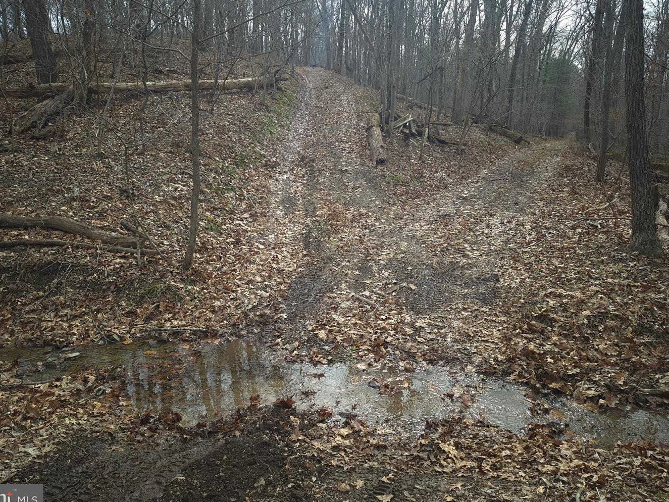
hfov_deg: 69.3
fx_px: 483
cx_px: 318
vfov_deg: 54.9
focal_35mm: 25
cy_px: 240
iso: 25
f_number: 1.8
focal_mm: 5.4
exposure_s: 1/243
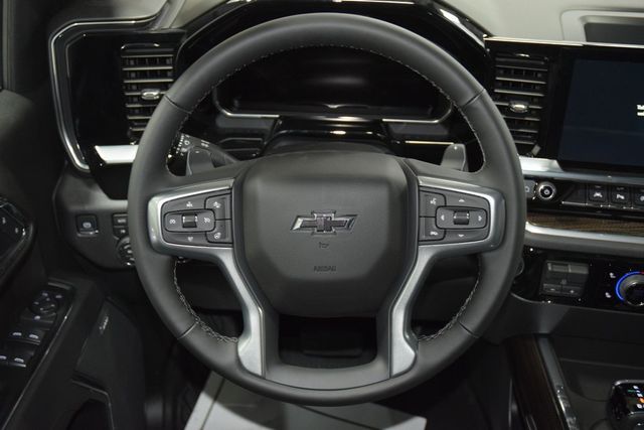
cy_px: 215
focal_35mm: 40
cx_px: 322
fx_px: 725
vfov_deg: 33.0
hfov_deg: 47.9
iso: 2200
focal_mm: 27
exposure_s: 1/30
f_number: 3.8
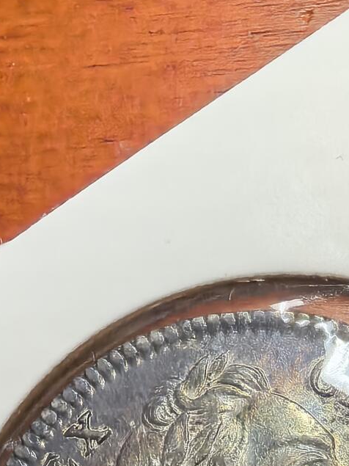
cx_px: 262
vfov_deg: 24.3
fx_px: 914
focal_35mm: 68
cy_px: 632
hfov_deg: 21.4
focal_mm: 1.68
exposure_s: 1/100
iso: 160
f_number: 2.2
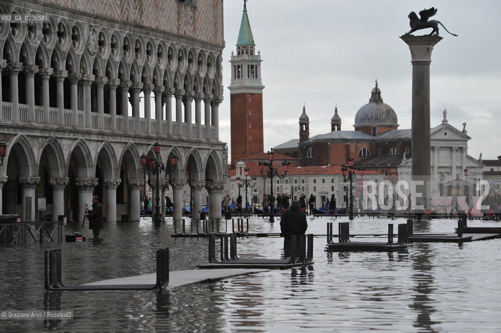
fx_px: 1878
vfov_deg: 10.1
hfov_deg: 15.2
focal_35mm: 135
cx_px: 250
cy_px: 166
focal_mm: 135
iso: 1250
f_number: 8
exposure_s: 1/250
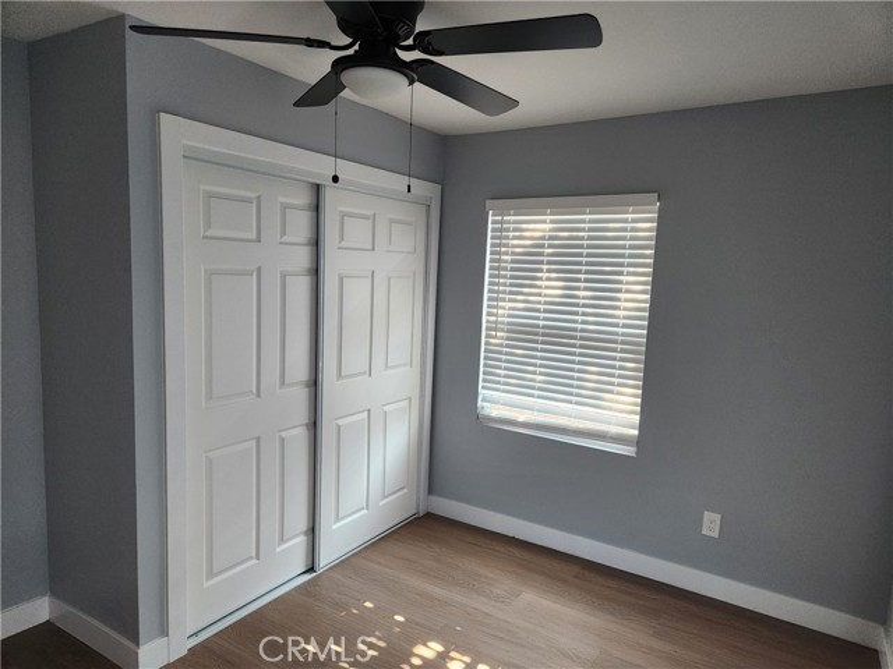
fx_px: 593
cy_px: 334
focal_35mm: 23
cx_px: 446
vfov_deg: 58.9
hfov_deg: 73.9
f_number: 1.8
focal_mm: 5.4
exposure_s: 1/120
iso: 400
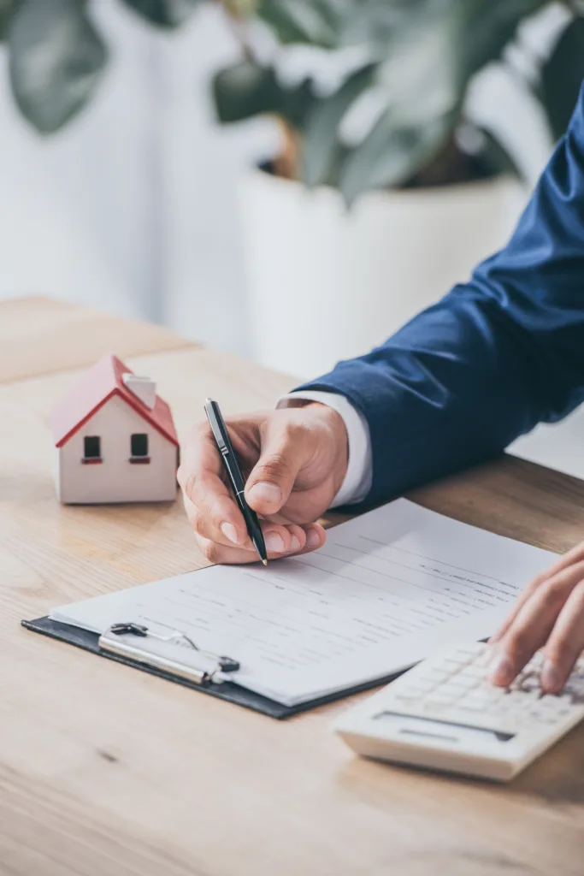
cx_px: 292
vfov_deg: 10.3
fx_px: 4865
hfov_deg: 6.9
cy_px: 438
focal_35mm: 200
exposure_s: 1/200
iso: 100
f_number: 4.5
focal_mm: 200
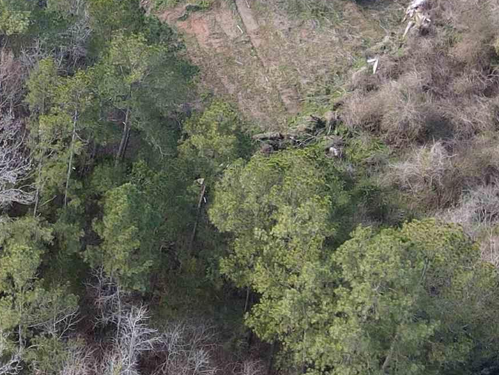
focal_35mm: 85
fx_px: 1226
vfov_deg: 17.4
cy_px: 158
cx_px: -25
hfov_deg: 22.0
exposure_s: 1/15
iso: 240
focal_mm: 4.5
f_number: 2.8
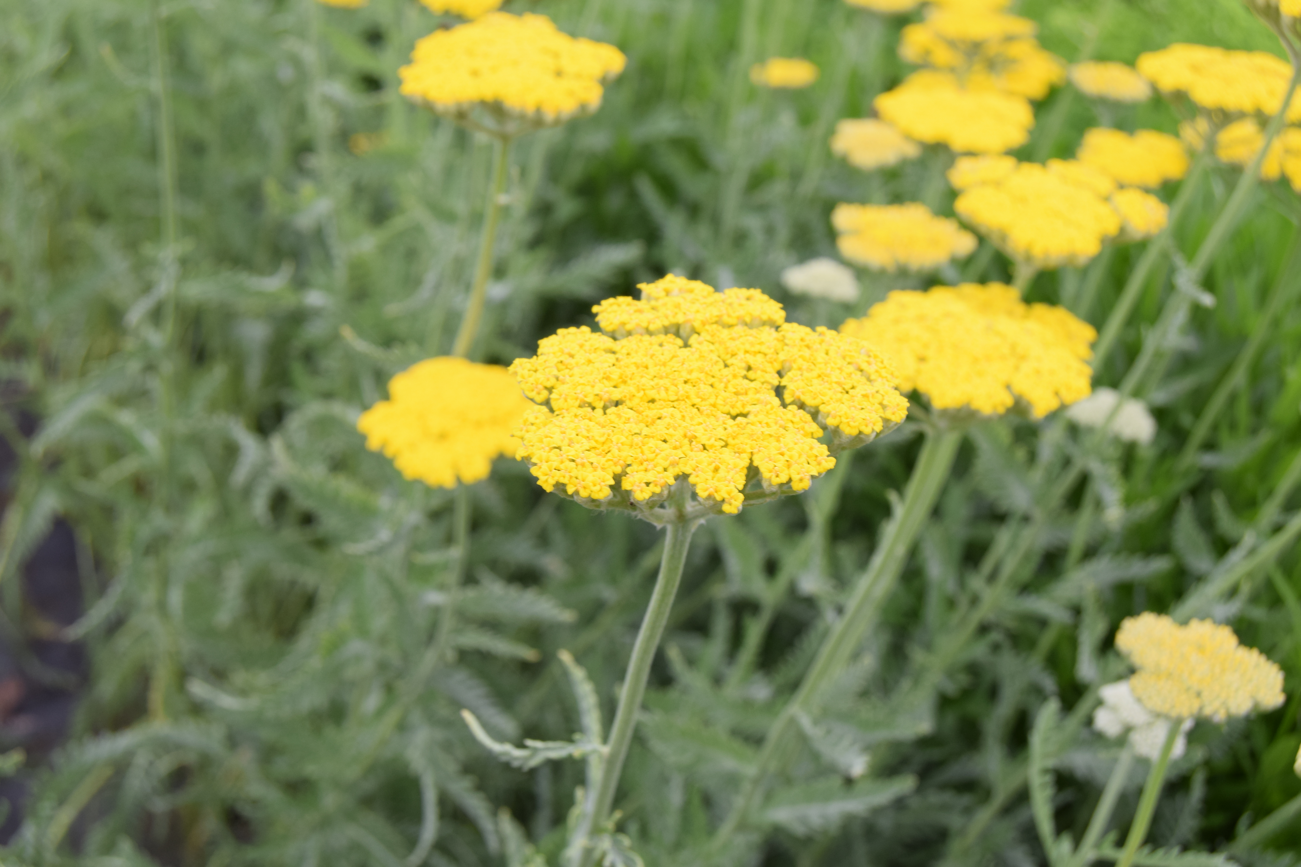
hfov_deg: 43.6
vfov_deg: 29.9
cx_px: 650
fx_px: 1626
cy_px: 434
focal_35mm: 45
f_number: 7.1
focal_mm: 30
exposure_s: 1/200
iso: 400
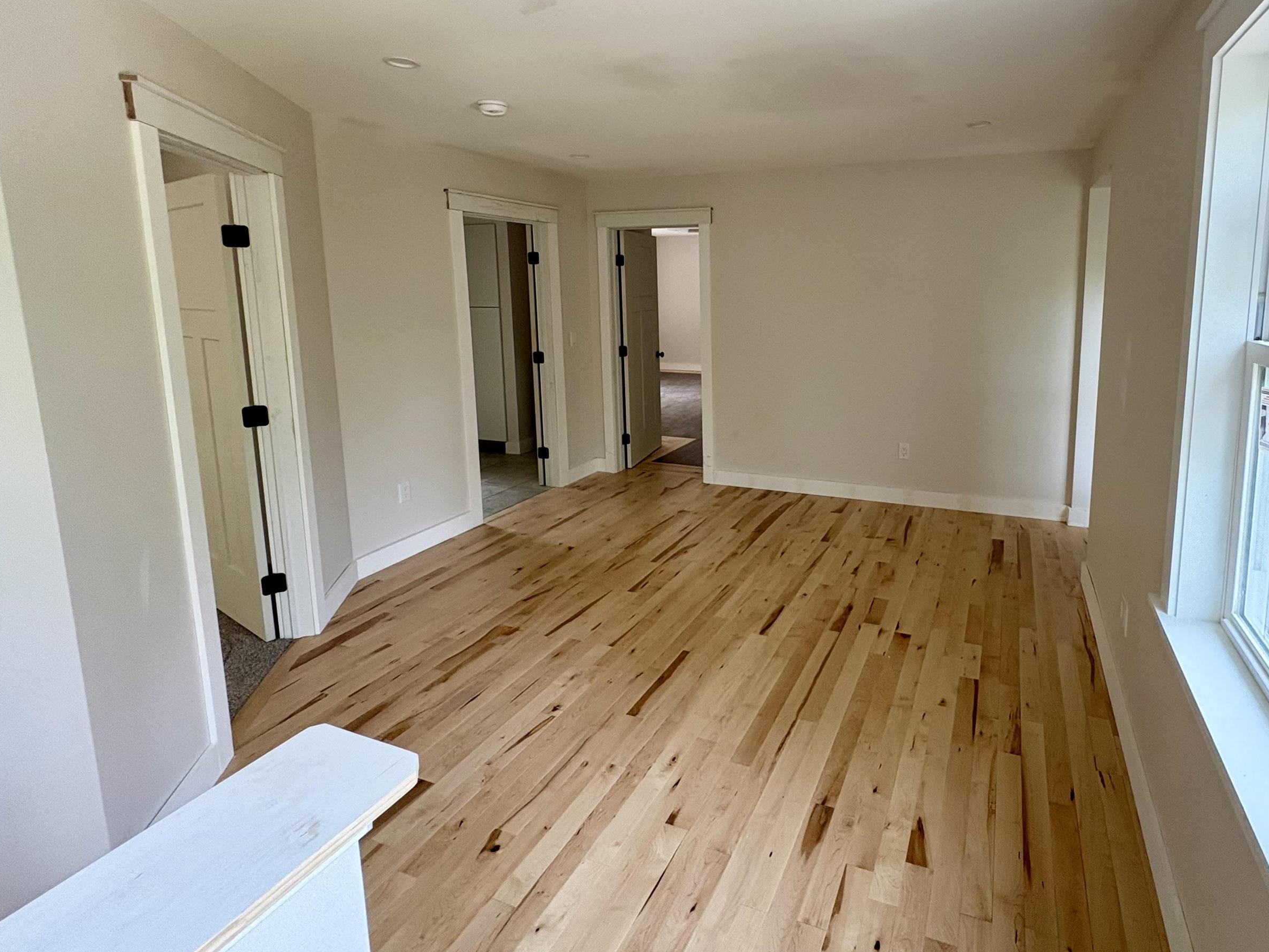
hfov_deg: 86.2
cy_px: 371
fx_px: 660
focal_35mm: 18
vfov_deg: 70.7
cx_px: 784
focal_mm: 2.22
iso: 250
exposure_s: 1/99
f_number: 2.2
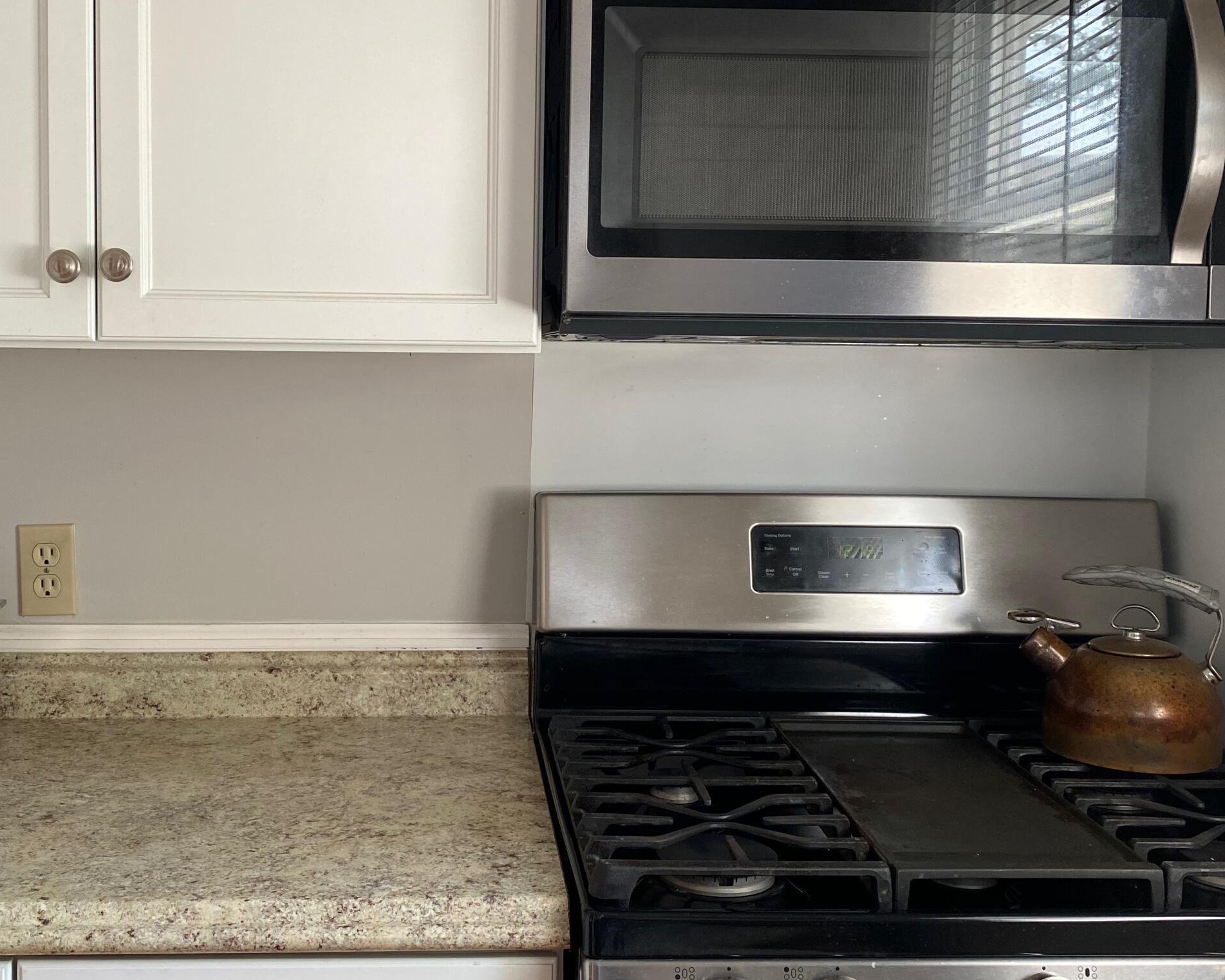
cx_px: 505
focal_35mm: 40
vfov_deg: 37.3
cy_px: 429
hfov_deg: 45.6
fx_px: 1450
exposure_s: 1/121
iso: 125
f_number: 1.8
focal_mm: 4.25
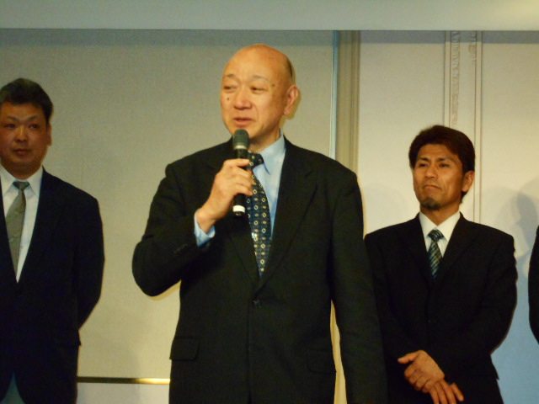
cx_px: 270
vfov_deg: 13.2
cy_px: 202
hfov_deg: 17.6
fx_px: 1744
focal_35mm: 112
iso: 1100
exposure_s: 1/60
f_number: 6
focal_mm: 20.1
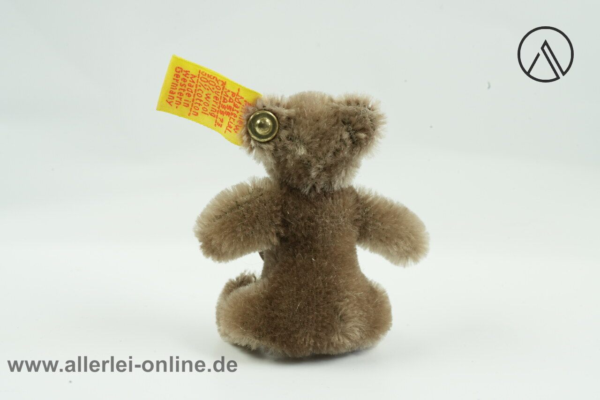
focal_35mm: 90
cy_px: 200
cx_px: 300
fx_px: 1500
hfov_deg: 22.6
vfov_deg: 15.2
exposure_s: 1/40
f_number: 16
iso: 2500
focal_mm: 90
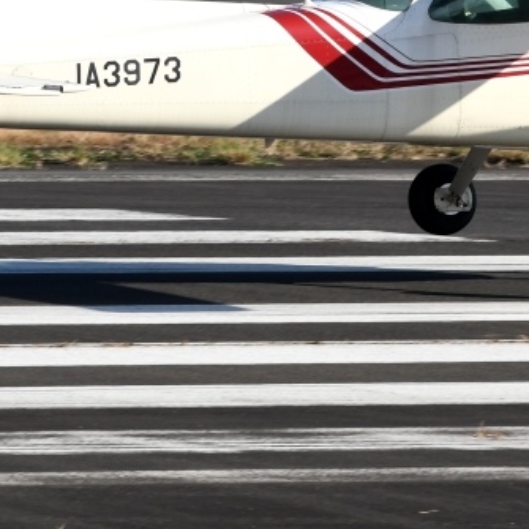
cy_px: 43
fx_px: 23548
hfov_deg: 1.3
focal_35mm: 1362
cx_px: 396
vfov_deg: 1.3
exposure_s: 1/1000
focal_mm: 350
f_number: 8
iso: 400
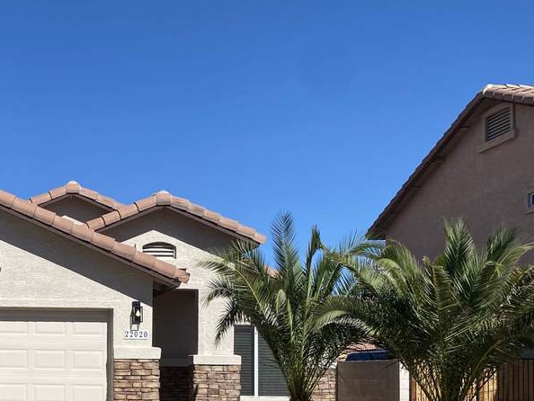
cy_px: 349
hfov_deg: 31.3
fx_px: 864
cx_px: -23
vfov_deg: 25.4
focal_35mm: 56
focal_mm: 4.25
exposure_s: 1/4808
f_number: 1.8
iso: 32
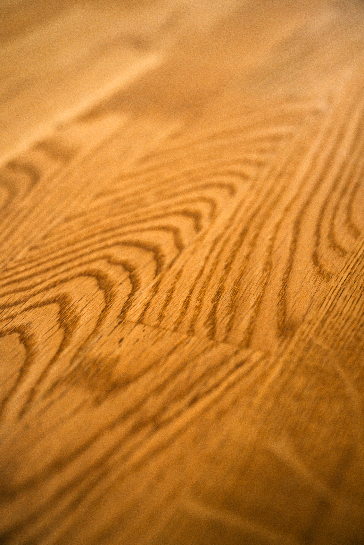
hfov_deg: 23.0
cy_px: 272
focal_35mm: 59
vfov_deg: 33.9
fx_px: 895
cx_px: 182
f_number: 4.5
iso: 720
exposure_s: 1/60
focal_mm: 59
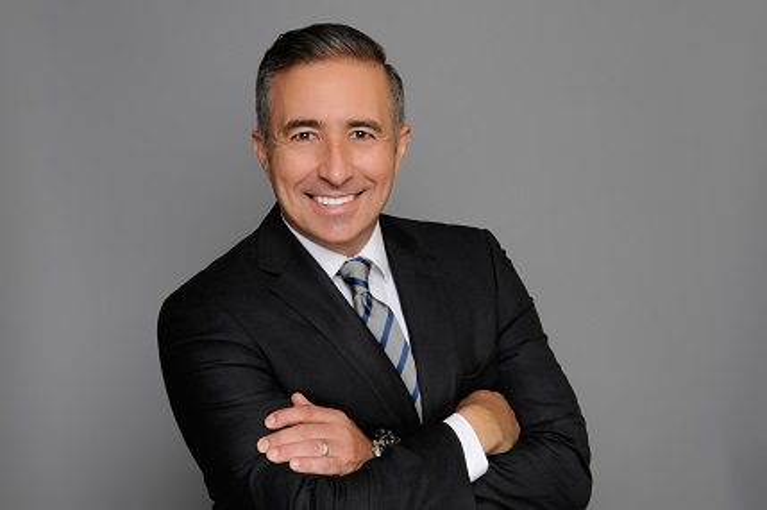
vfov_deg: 16.5
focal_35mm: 82
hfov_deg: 24.6
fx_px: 1756
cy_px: 255
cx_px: 384
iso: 200
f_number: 9
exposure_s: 1/125
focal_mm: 55
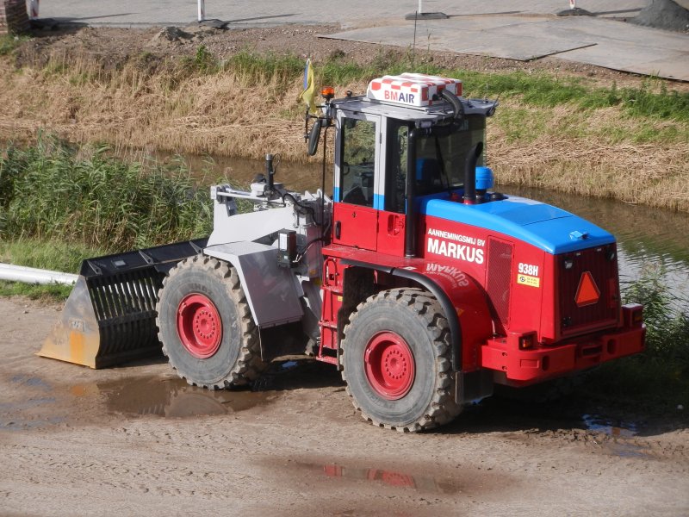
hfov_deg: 12.0
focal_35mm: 165
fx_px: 3284
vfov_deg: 9.0
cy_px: 258
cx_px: 344
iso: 160
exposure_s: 1/800
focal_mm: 29.7
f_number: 5.3
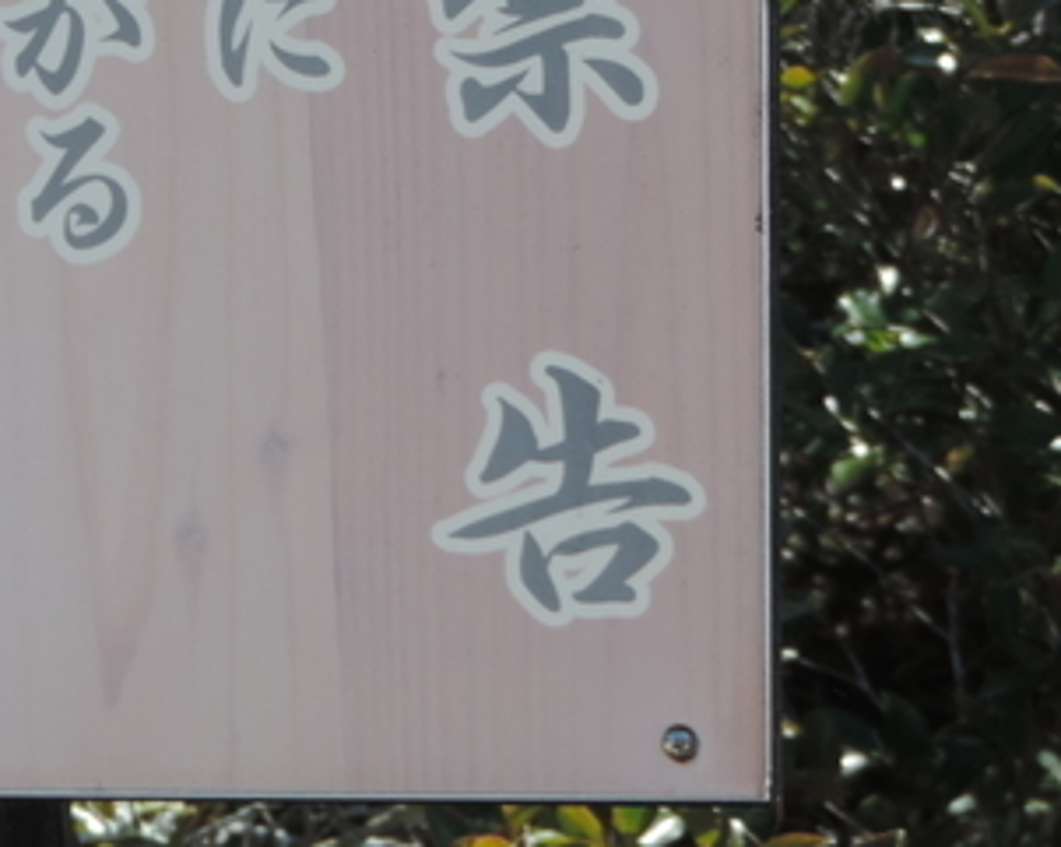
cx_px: 105
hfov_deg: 8.8
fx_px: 6902
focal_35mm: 220
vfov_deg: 7.0
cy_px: 67
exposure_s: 1/400
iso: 80
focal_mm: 15.1
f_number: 4
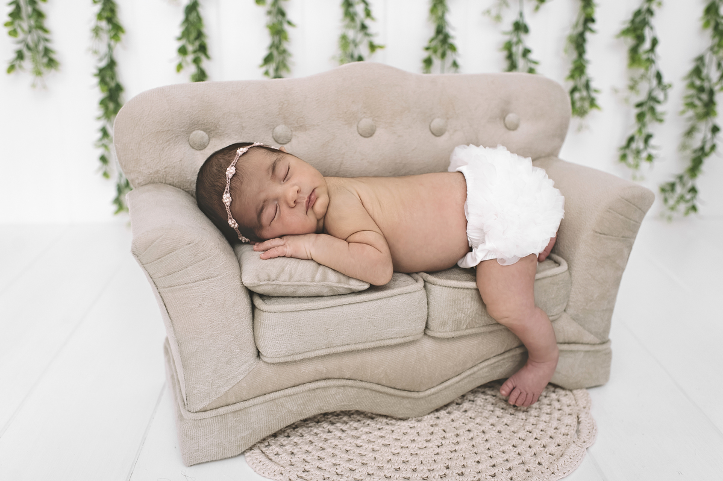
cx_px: 362
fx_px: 702
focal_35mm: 35
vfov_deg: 37.8
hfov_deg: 54.5
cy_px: 240
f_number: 3.5
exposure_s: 1/250
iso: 400
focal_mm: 35
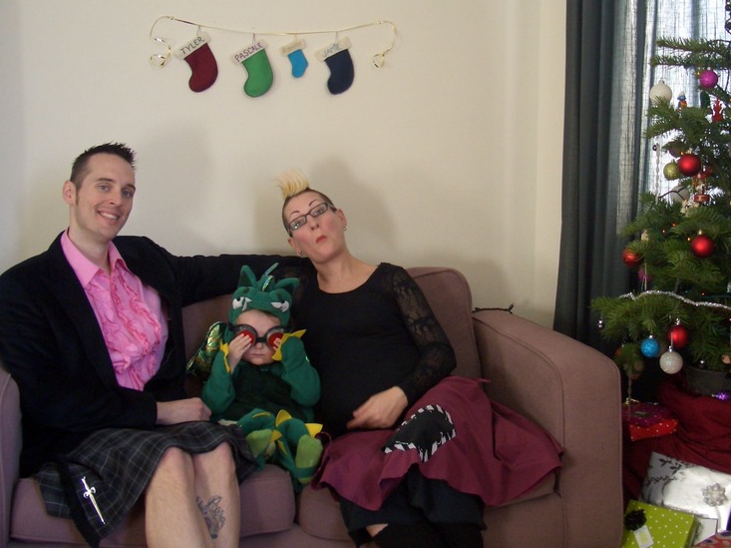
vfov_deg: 33.4
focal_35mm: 43
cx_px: 430
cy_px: 212
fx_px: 908
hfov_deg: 43.7
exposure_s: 1/30
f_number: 2.6
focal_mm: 5.8
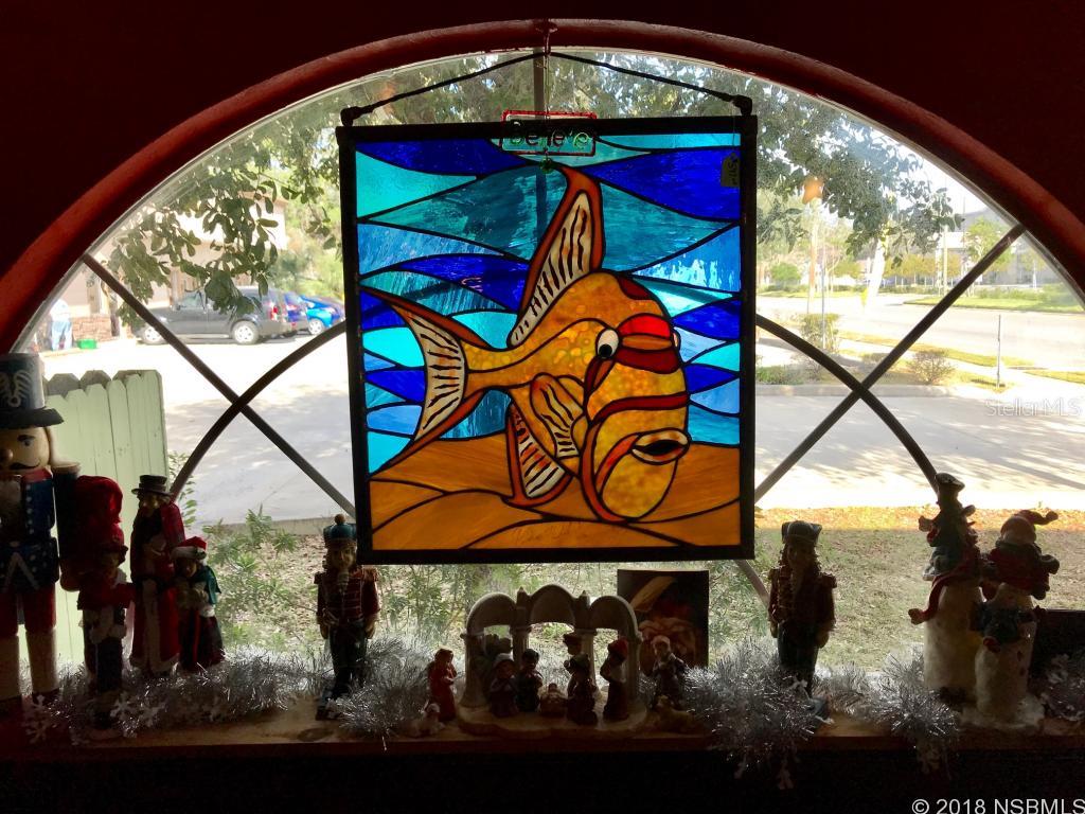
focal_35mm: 28
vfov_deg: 49.7
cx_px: 542
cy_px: 407
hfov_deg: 63.4
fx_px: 878
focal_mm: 3.99
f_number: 1.8
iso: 20
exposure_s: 1/467
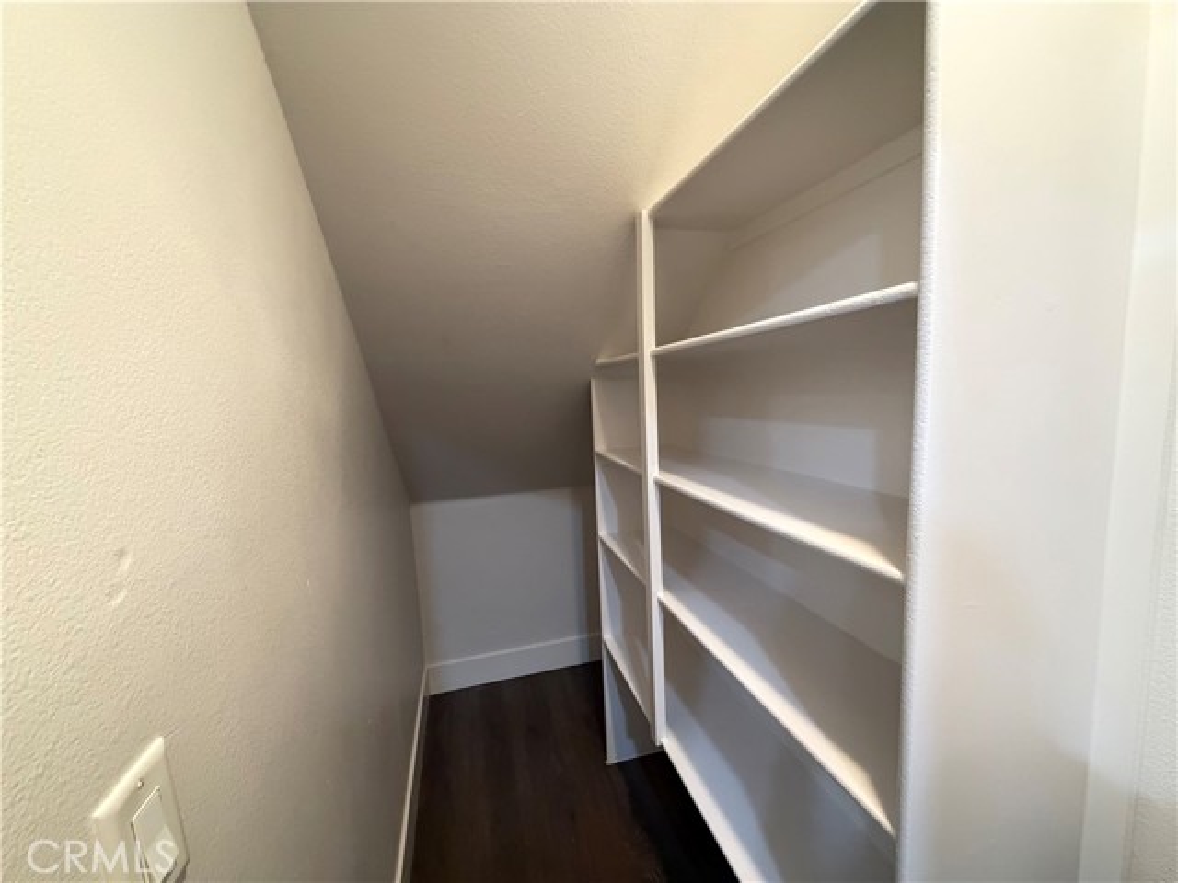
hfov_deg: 102.1
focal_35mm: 14
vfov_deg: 85.7
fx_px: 476
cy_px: 442
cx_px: 589
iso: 800
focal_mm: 2.22
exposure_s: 1/60
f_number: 2.2
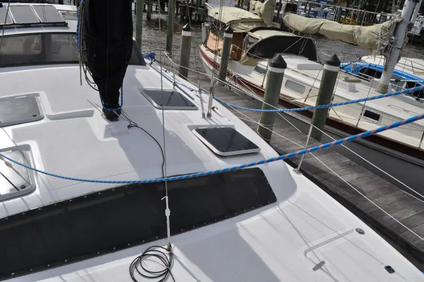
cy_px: 141
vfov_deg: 47.8
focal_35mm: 27
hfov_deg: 67.4
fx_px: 318
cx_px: 212
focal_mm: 18
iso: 200
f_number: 11
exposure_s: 1/500
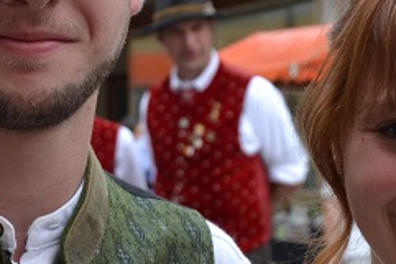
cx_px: 163
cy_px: 121
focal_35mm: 172
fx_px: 1893
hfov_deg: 11.9
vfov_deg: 8.0
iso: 110
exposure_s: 1/125
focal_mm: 30
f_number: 5.6
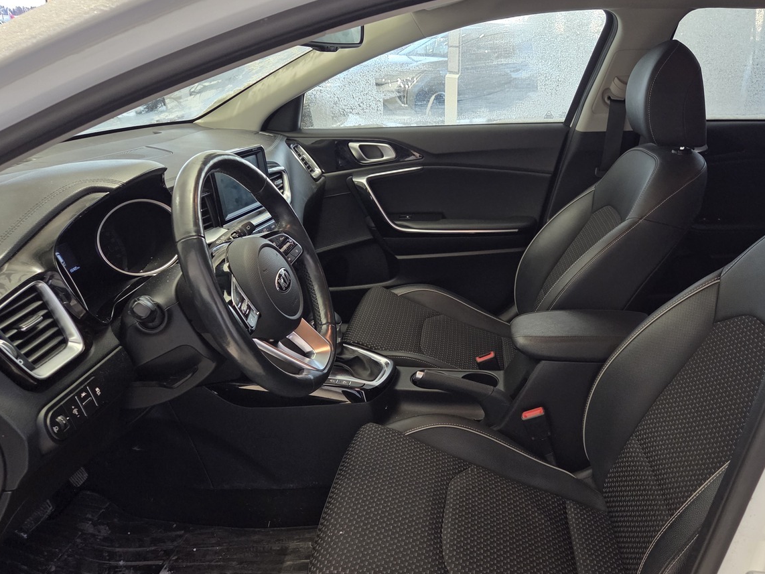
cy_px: 297
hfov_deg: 61.4
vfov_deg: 48.2
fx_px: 641
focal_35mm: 29
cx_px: 437
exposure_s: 1/100
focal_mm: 5.4
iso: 640
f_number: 1.8
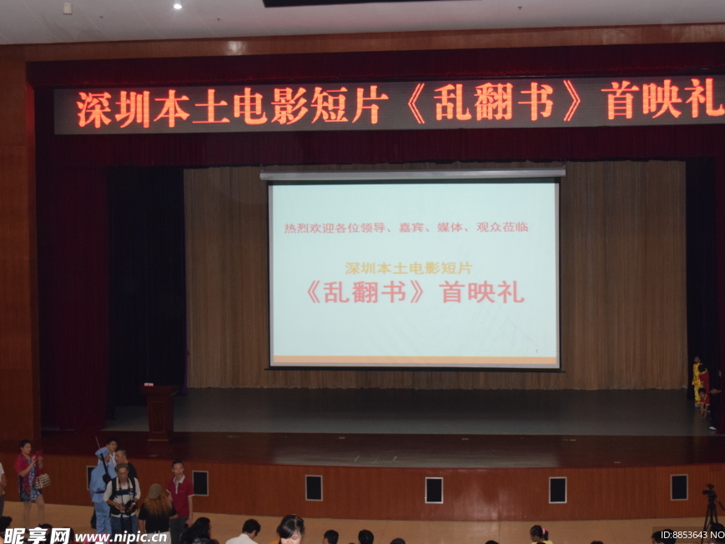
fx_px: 1068
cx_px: 418
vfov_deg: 28.6
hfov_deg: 37.4
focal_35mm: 51
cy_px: 267
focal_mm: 30
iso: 1800
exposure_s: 1/60
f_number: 4.5
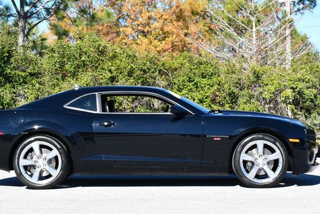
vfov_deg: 13.6
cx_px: 143
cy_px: 91
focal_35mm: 101
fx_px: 899
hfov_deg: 20.2
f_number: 8
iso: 160
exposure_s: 1/250
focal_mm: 40
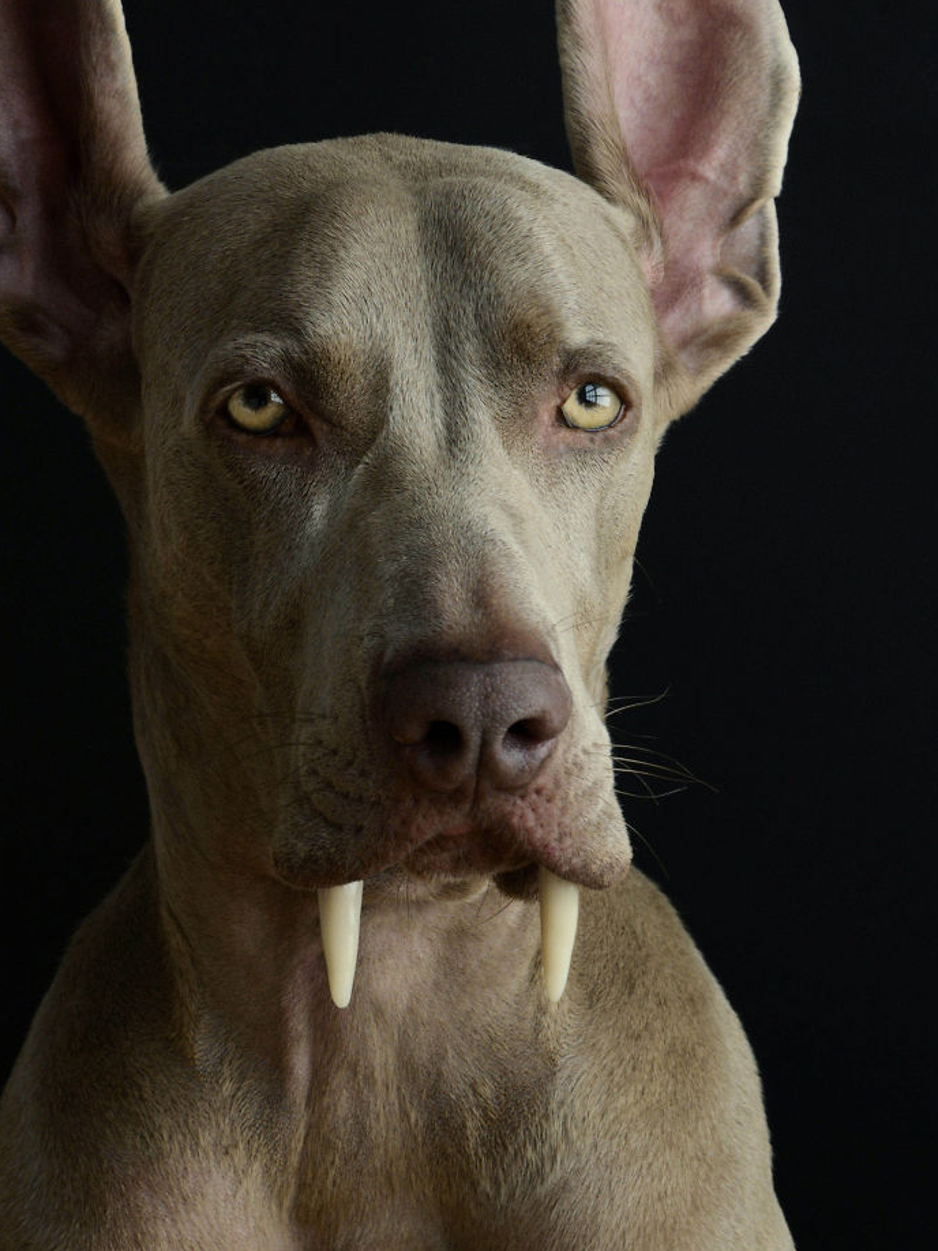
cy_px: 478
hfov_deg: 6.8
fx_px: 7905
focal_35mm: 219
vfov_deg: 9.0
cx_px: 397
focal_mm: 105
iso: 400
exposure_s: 1/50
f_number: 9
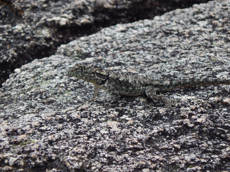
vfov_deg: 2.2
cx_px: 115
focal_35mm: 675
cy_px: 86
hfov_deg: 2.9
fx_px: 4486
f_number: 5.8
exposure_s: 1/320
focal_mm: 120
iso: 125
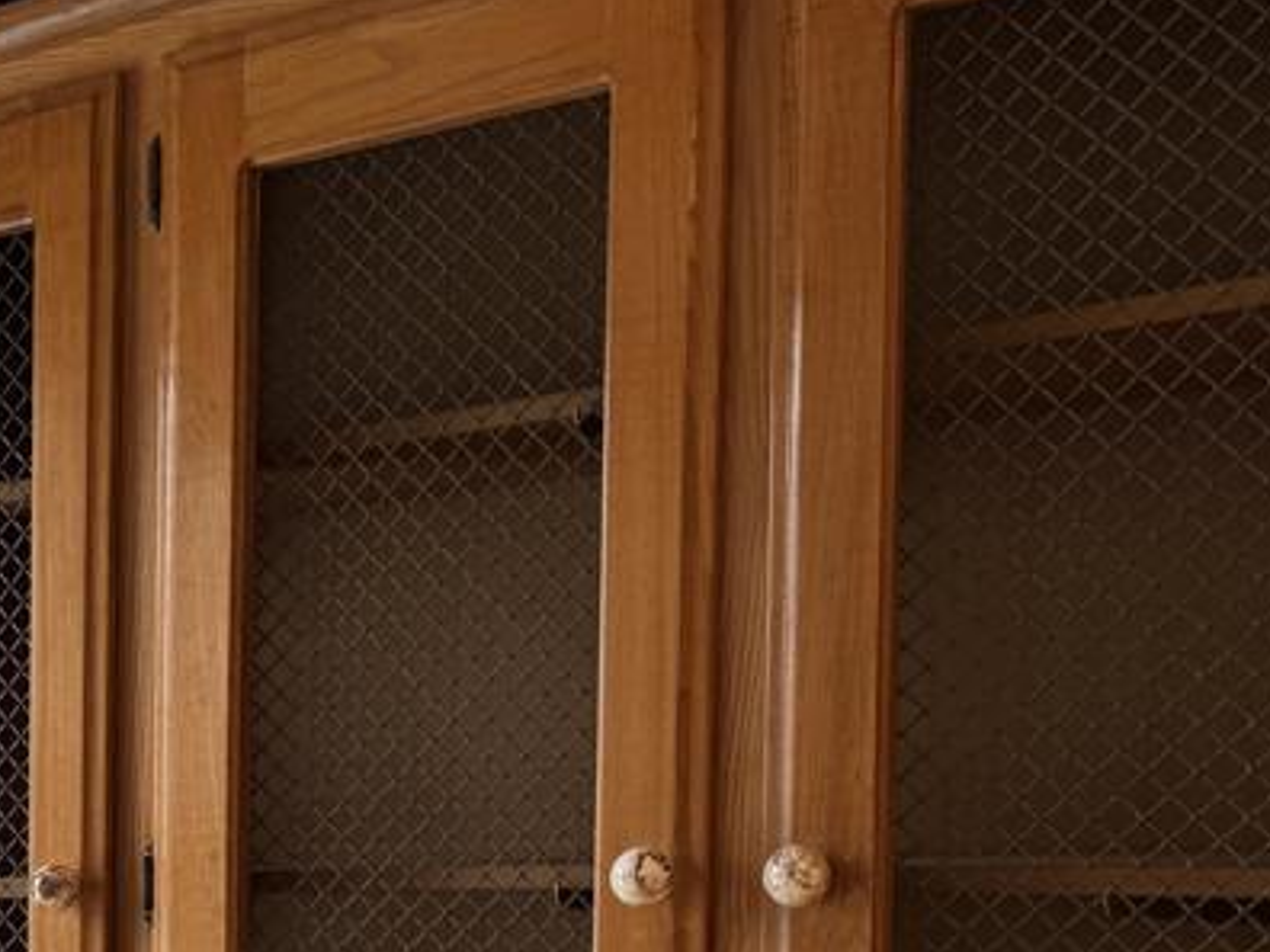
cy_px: 1061
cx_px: -301
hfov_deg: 27.1
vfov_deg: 22.3
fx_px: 2275
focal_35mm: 62
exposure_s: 1/305
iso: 80
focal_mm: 6.76
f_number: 1.78
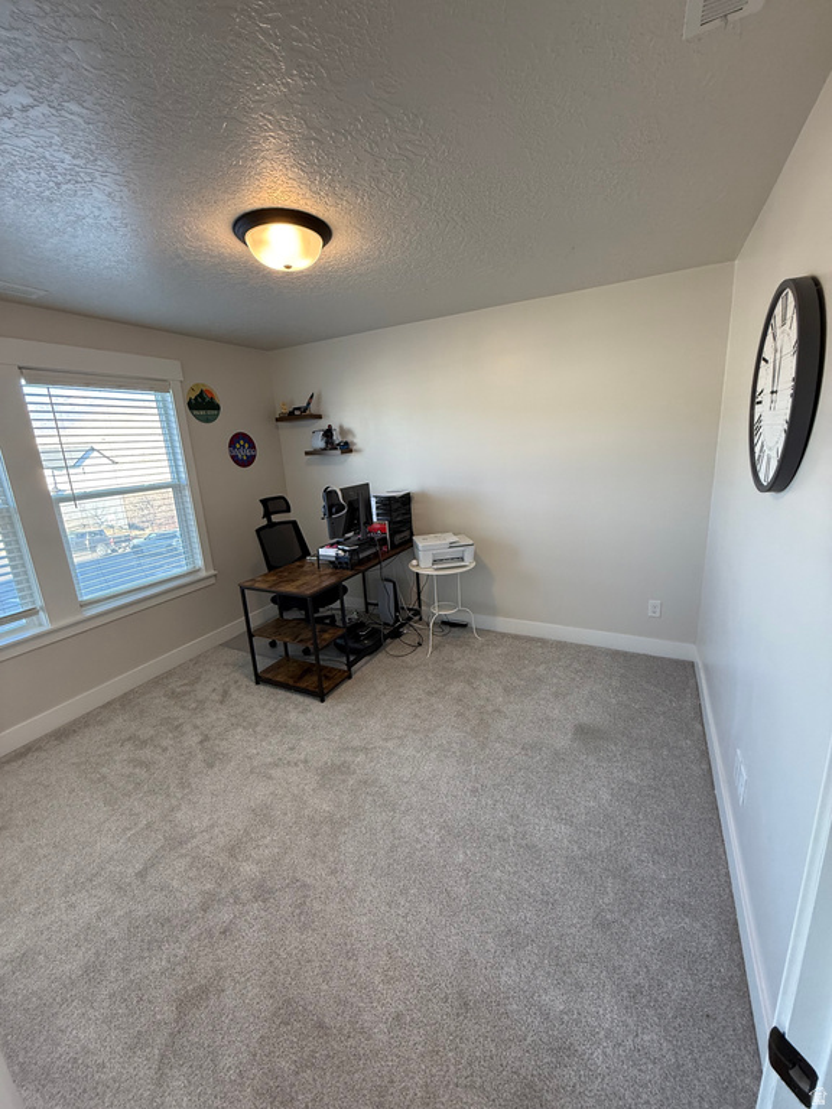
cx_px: 416
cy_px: 554
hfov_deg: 85.7
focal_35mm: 14
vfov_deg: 102.1
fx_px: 449
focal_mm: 2.22
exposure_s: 1/120
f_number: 2.2
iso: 250
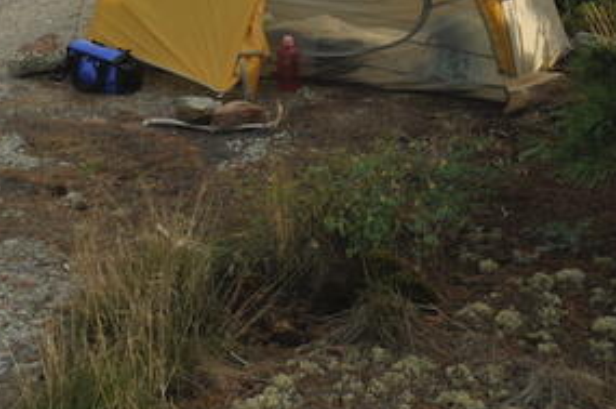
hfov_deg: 25.7
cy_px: -111
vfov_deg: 18.2
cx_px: -134
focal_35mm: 70
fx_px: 1196
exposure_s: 1/200
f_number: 7.1
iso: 125
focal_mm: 18
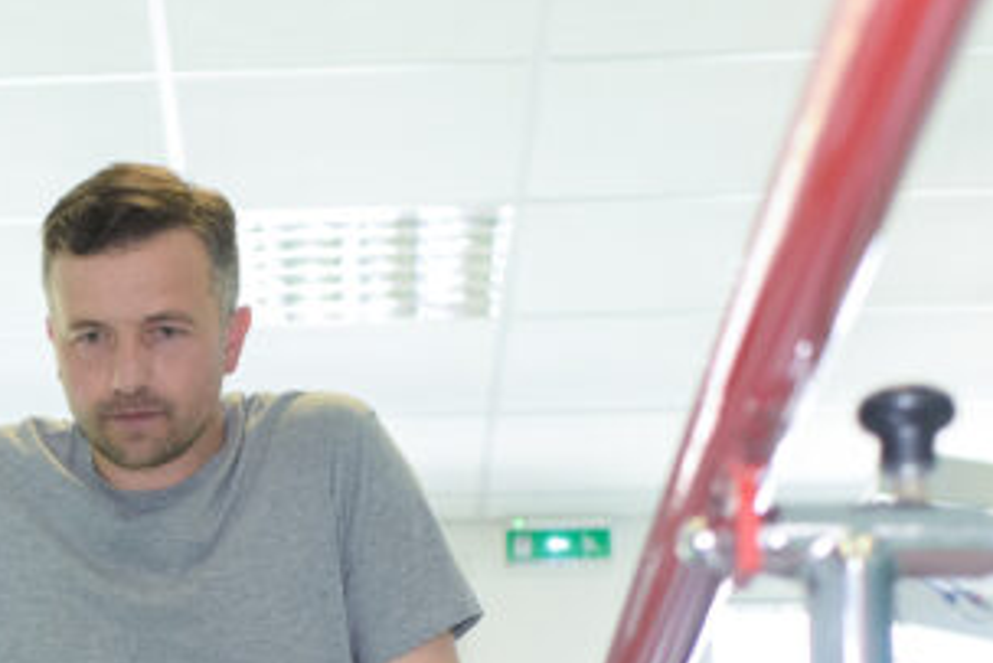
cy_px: 1030
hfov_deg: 17.0
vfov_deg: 11.1
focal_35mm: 118
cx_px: 10
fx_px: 3256
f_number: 3.5
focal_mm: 35
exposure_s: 1/80
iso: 250
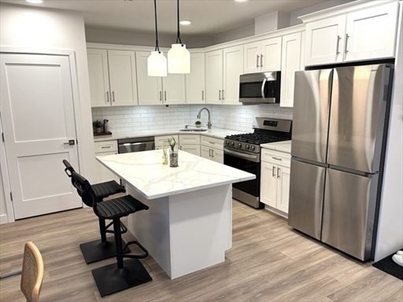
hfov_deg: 67.3
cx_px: 202
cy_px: 151
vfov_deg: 53.1
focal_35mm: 26
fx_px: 303
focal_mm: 5.96
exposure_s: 1/62
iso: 50
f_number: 1.6
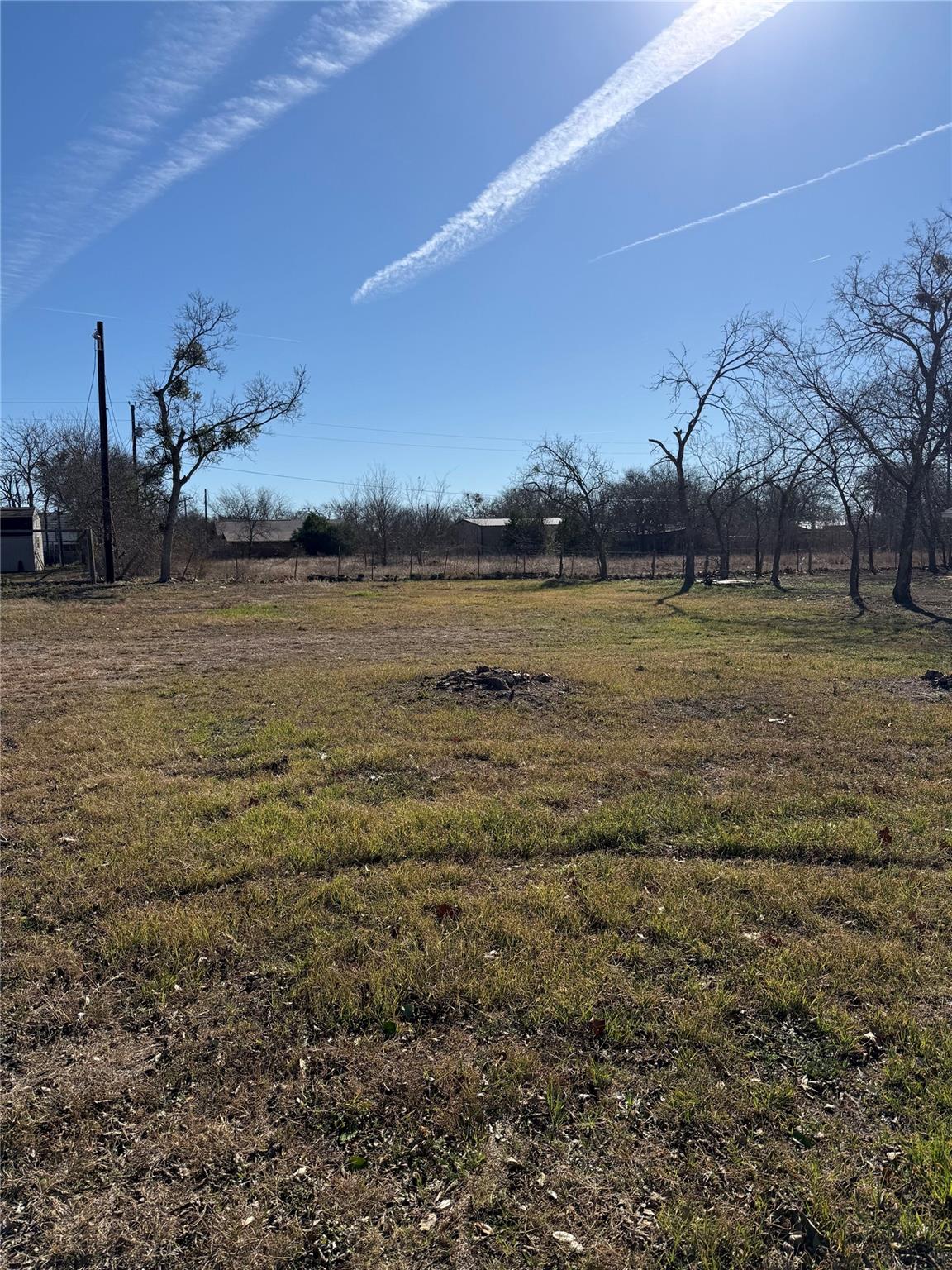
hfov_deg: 56.8
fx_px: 880
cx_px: 476
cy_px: 635
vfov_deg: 71.6
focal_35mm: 24
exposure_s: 1/7353
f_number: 1.78
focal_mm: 6.76
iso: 80
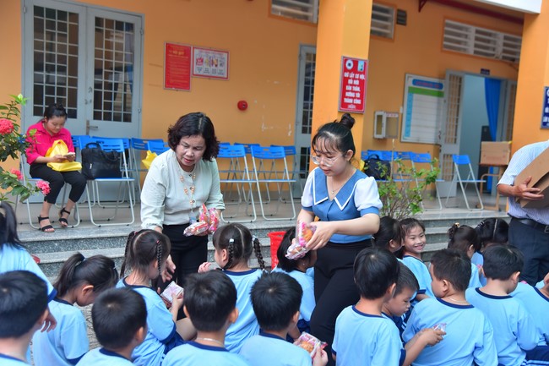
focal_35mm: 44
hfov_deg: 44.5
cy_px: 183
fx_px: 671
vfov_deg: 30.5
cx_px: 274
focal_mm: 44
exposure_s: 1/200
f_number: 5
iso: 320
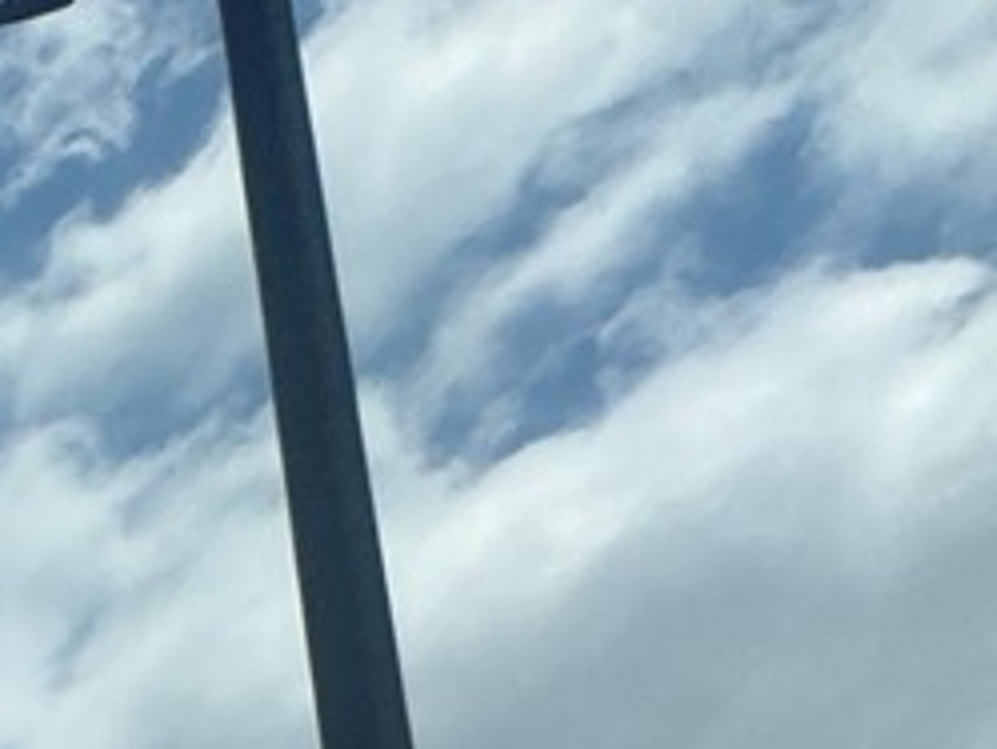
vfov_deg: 11.3
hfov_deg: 12.6
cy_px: 2143
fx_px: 2593
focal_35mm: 90
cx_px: -1758
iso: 40
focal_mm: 2.22
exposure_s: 1/3390
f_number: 2.2
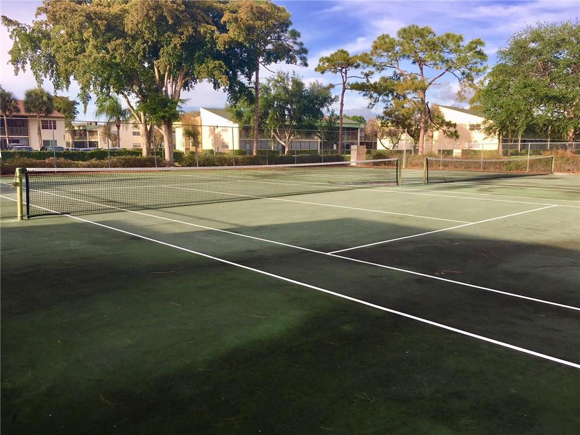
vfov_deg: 48.2
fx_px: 486
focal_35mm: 29
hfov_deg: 61.7
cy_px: 218
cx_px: 290
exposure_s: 1/565
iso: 25
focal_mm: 4.15
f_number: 2.2
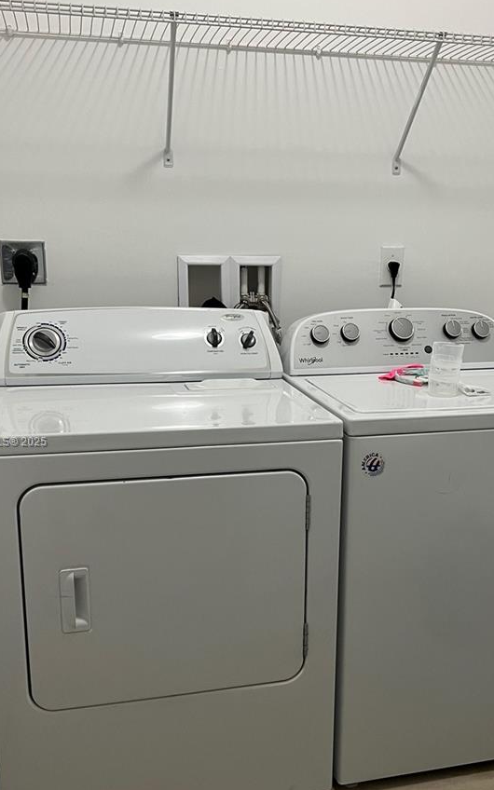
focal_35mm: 39
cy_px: 443
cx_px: 295
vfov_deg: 50.3
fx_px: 840
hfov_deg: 32.7
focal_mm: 5.7
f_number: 1.5
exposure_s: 1/60
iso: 125
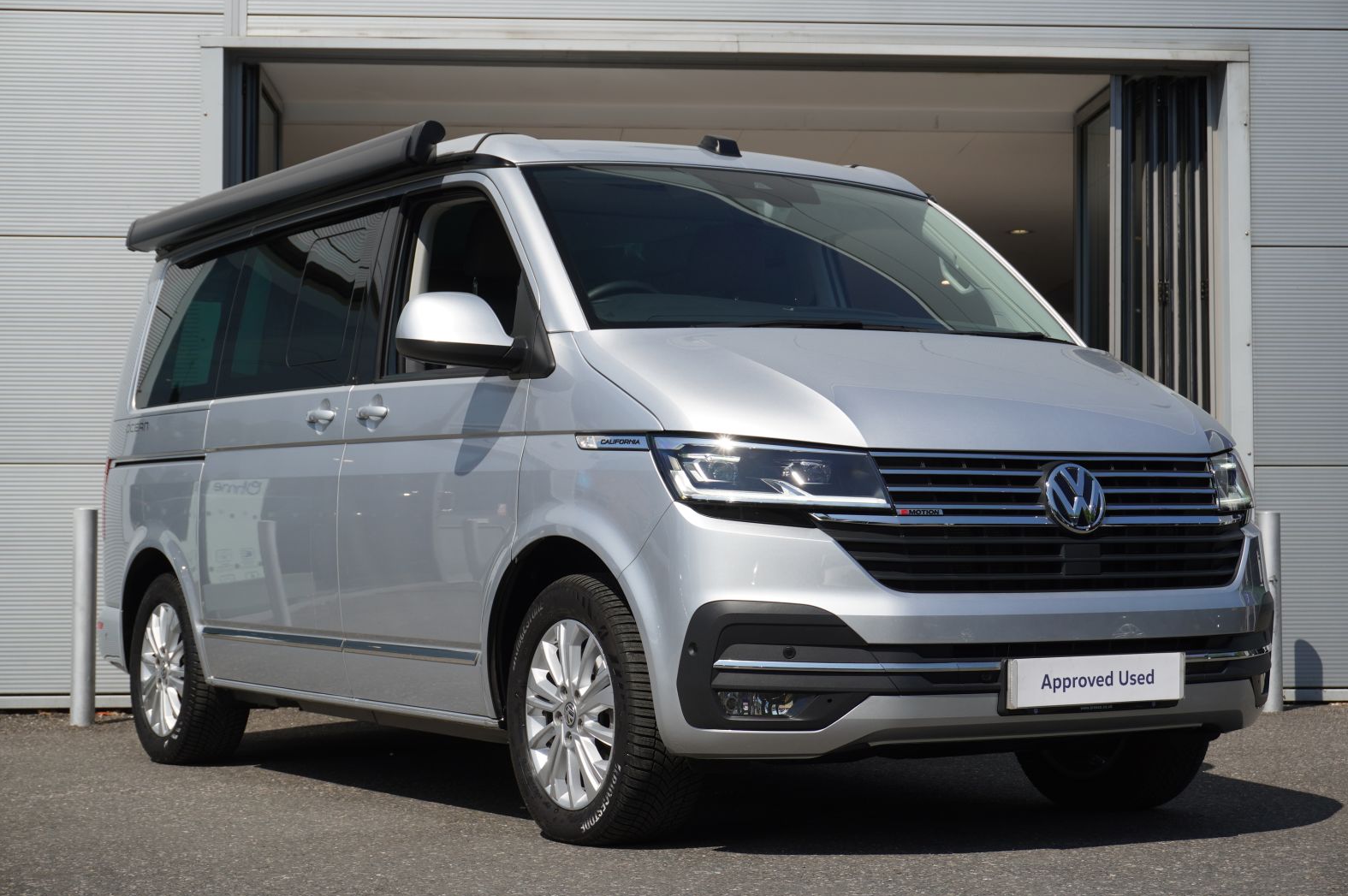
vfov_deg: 21.2
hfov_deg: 31.4
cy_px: 445
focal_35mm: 64
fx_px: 2394
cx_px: 670
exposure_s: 1/250
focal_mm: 42
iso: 100
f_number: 7.1
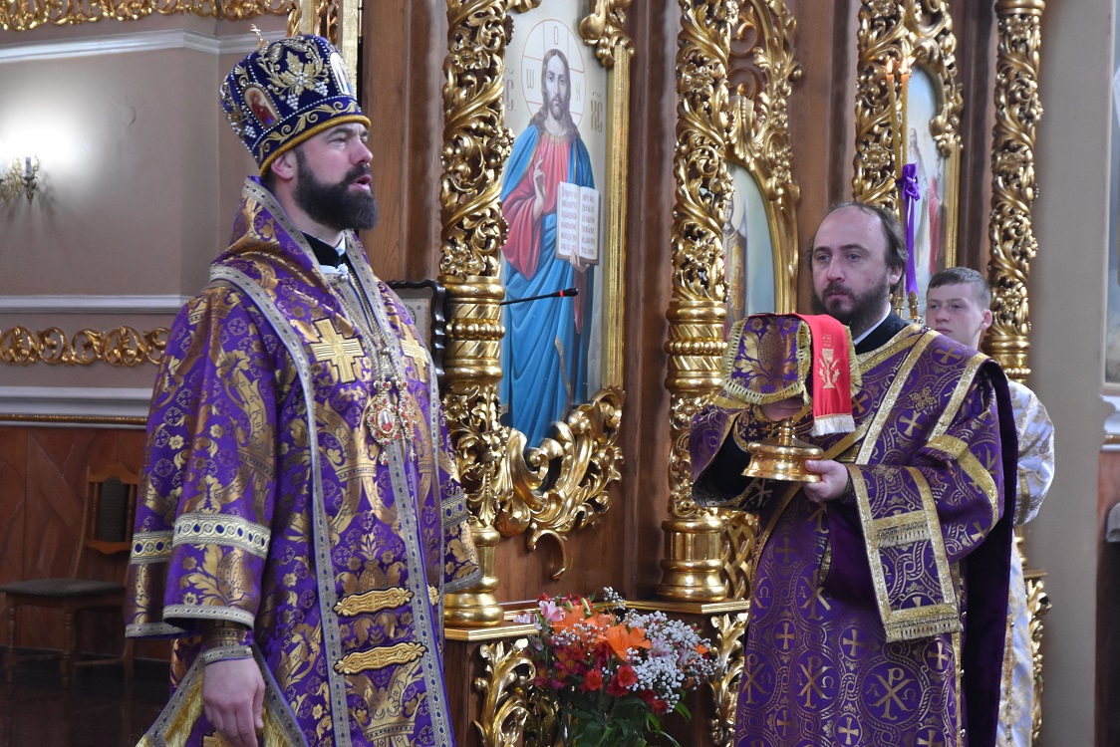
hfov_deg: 28.1
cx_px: 560
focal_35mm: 72
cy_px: 374
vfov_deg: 18.9
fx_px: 2240
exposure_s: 1/125
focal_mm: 48
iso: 1600
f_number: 4.5
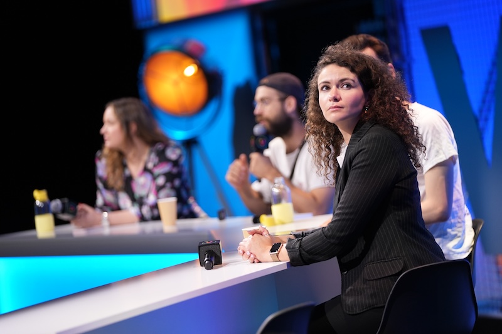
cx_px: 251
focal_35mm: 155
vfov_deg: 8.9
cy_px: 167
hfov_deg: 13.3
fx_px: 2161
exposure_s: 1/500
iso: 1600
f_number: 2.8
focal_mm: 155
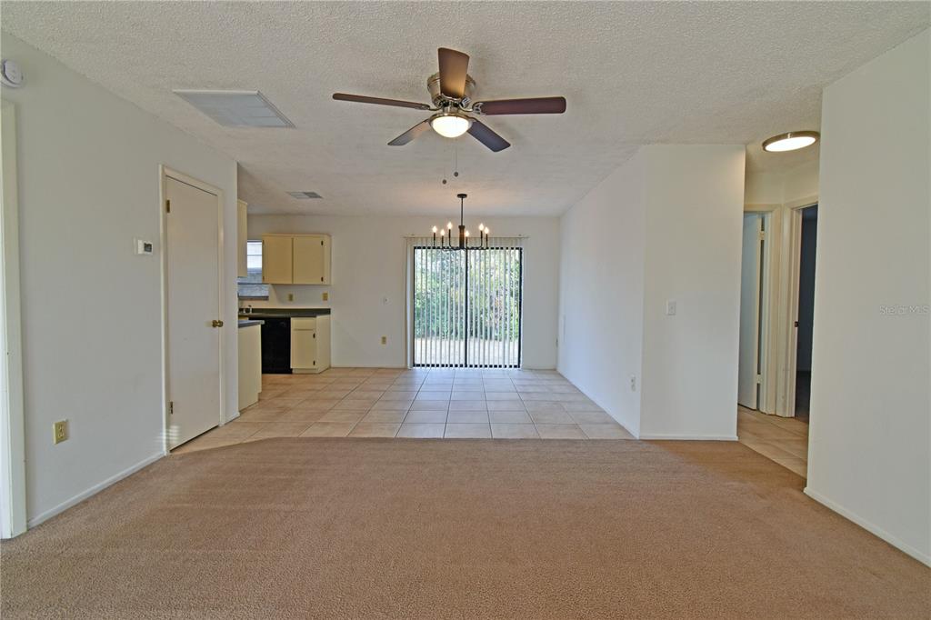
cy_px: 310
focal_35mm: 15
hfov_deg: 100.4
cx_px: 466
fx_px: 388
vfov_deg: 77.3
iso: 400
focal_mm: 10
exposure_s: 1/30
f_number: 10
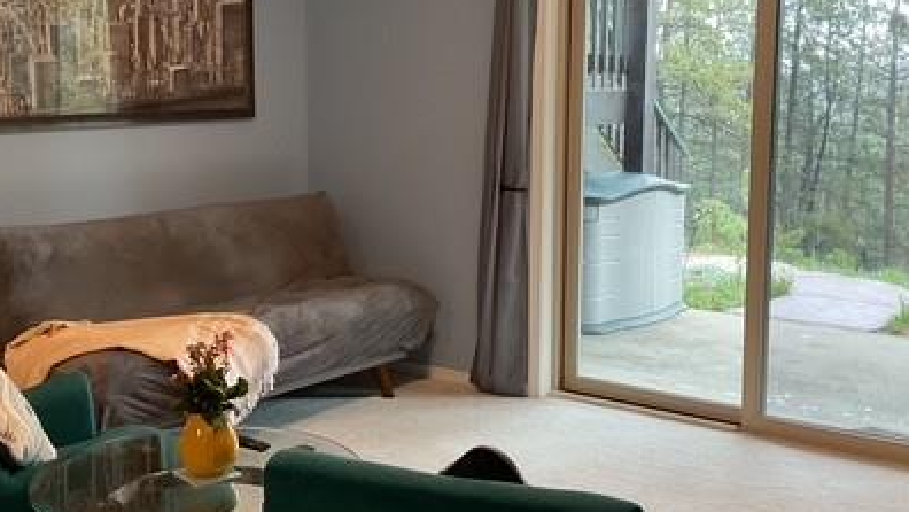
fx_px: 1230
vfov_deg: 23.5
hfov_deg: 40.5
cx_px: 418
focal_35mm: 51
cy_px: 246
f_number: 1.8
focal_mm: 3
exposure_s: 1/60
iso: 100
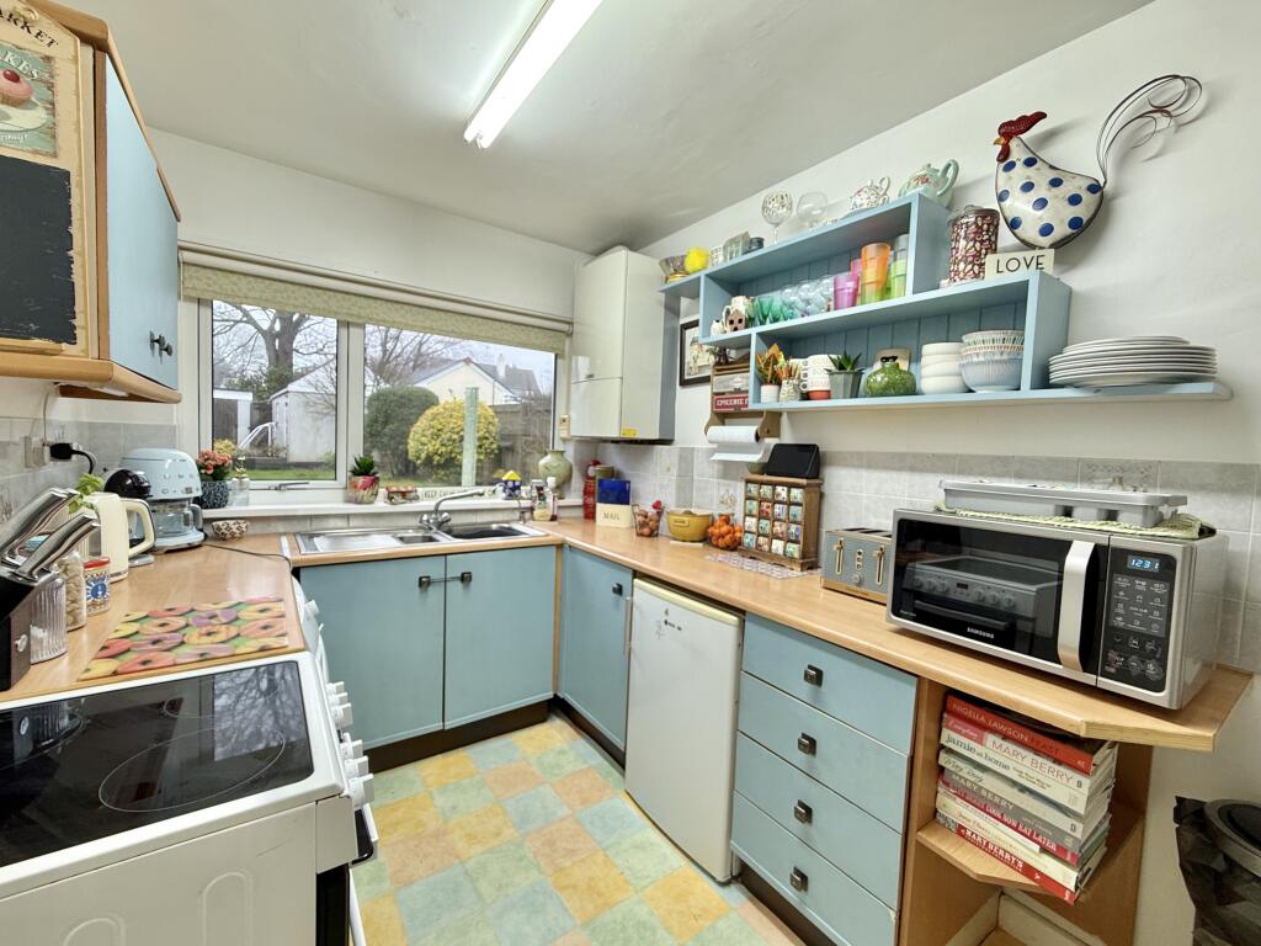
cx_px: 630
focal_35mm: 14
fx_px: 510
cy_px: 473
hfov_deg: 102.1
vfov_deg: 85.7
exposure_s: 1/50
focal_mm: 2.22
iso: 50
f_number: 2.2
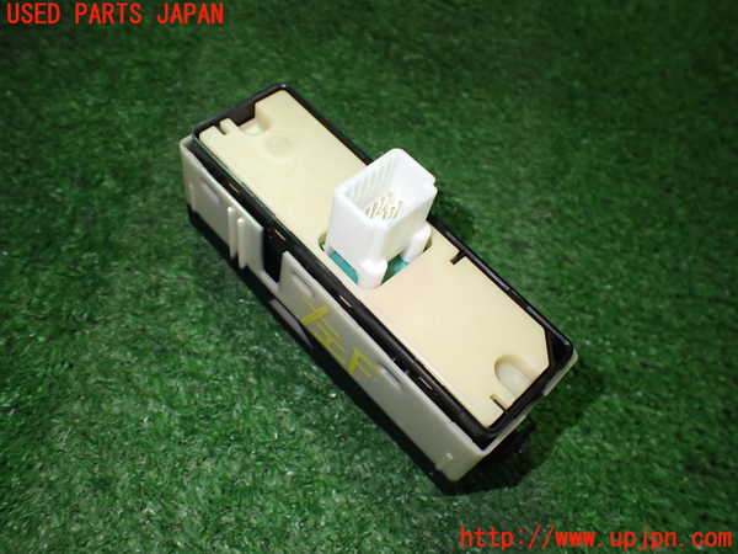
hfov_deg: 60.0
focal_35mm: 30
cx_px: 369
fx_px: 640
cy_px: 277
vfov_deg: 46.8
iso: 640
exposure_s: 1/125
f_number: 2.3
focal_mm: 5.4
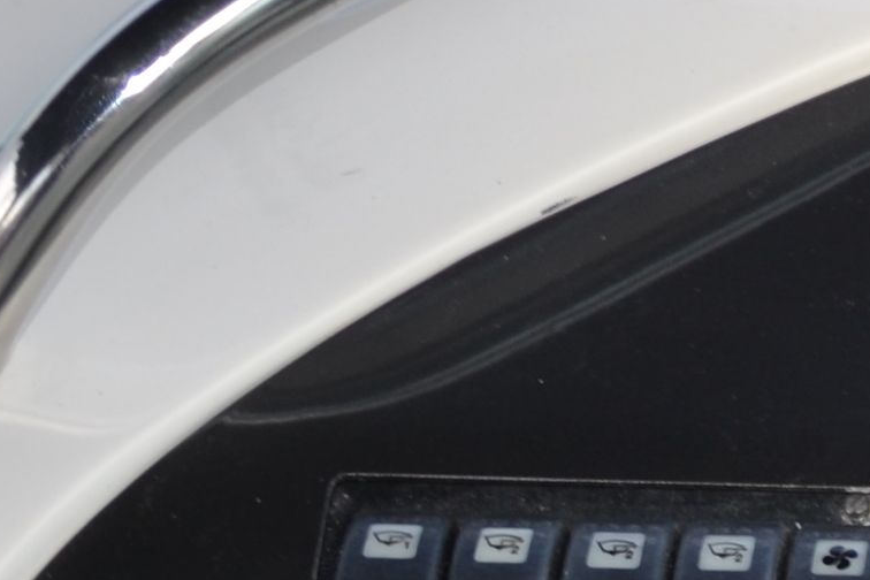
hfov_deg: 9.5
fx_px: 4641
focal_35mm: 192
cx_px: 2066
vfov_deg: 7.0
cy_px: 1061
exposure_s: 1/160
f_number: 4
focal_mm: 21
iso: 100
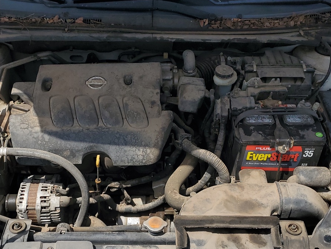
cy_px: 140
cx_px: 154
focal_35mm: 47
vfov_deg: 30.9
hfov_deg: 40.4
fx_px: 449
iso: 50
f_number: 1.5
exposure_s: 1/5000
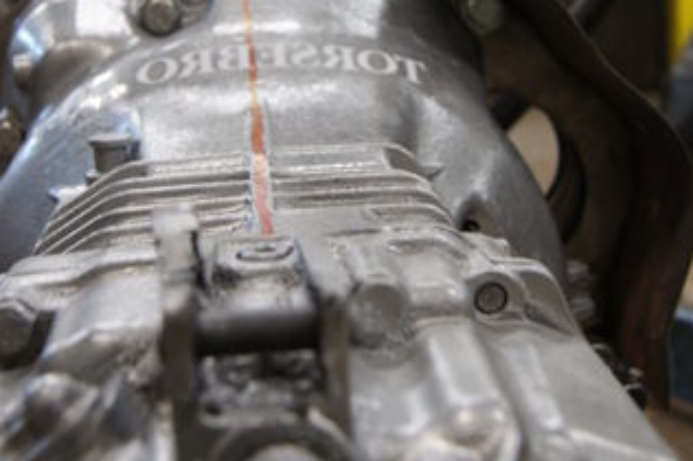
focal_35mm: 67
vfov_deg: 20.1
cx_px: 307
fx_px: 1288
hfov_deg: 30.1
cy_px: 116
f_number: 4
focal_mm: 22
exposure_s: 1/20
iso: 400
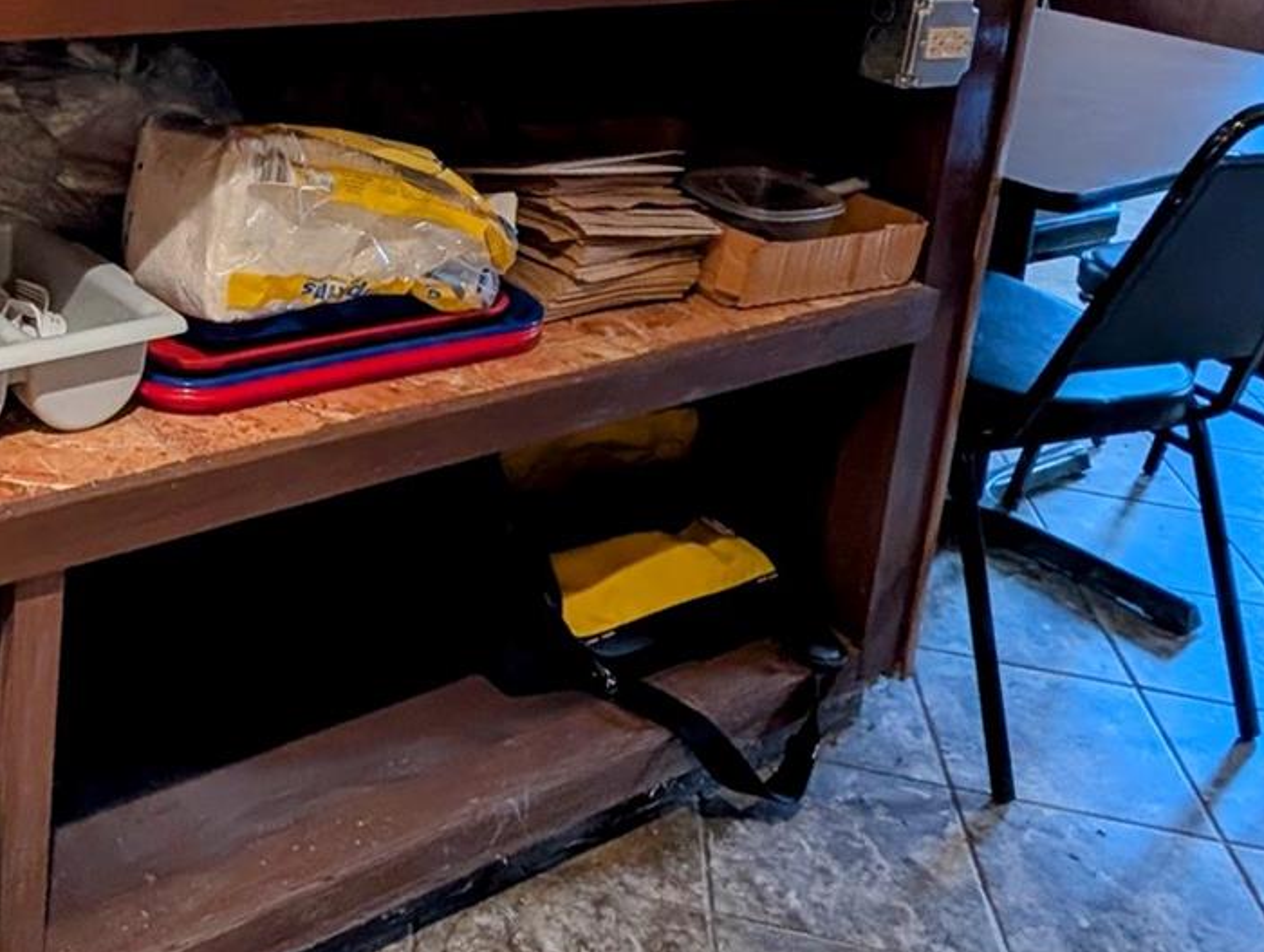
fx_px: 1280
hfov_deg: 49.5
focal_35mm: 35
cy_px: 14
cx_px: 252
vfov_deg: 36.9
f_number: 1.7
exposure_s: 1/60
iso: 89
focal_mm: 2.02
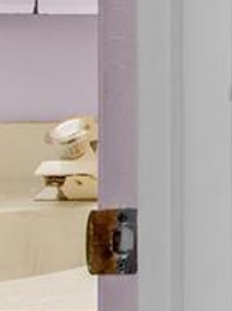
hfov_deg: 9.3
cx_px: 759
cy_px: -70
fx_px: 1031
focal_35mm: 115
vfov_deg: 16.4
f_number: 7.1
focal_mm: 10
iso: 100
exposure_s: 1/2.5
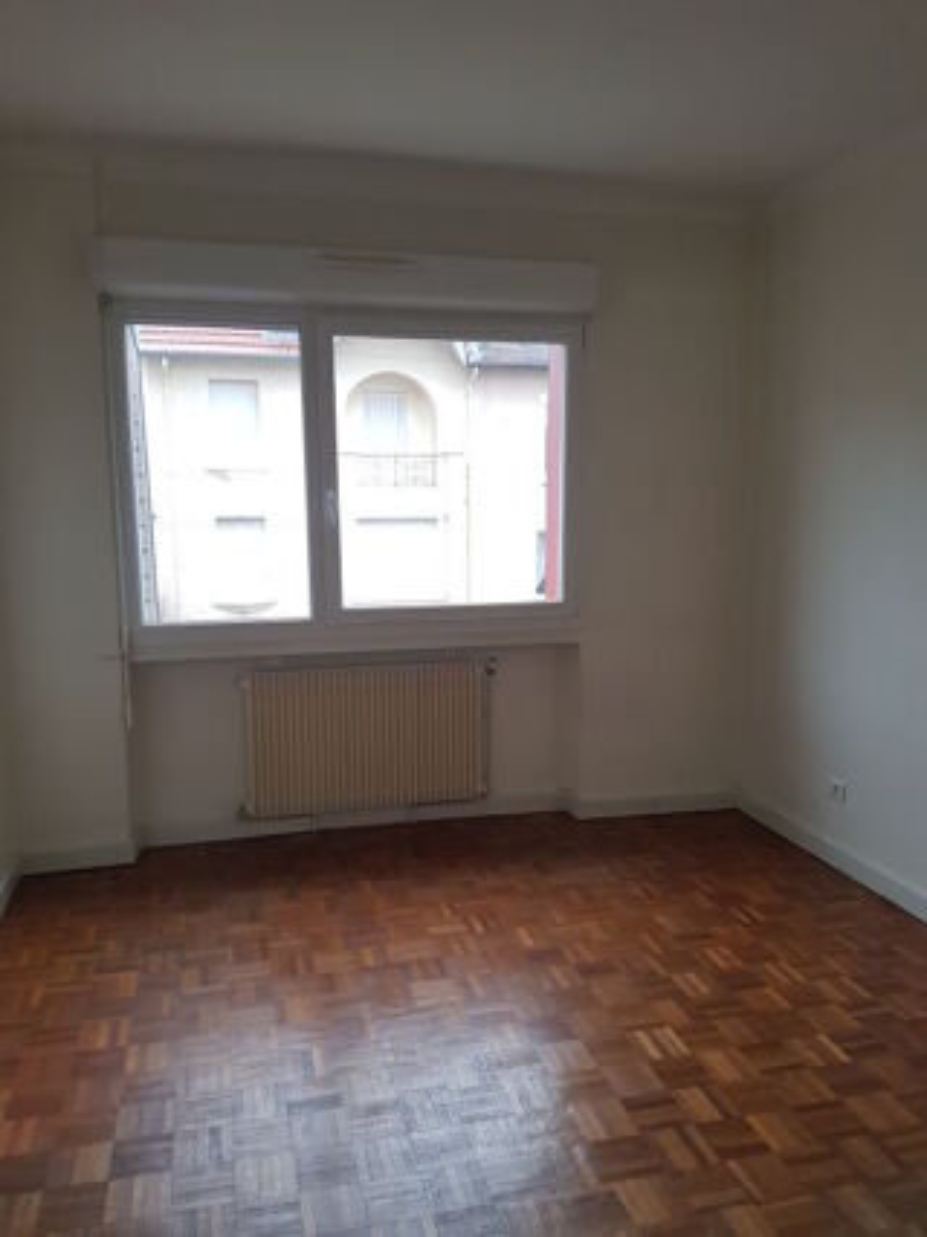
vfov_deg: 67.3
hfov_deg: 53.0
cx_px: 464
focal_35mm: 26
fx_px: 929
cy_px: 618
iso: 80
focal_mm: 4.2
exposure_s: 1/50
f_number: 1.7
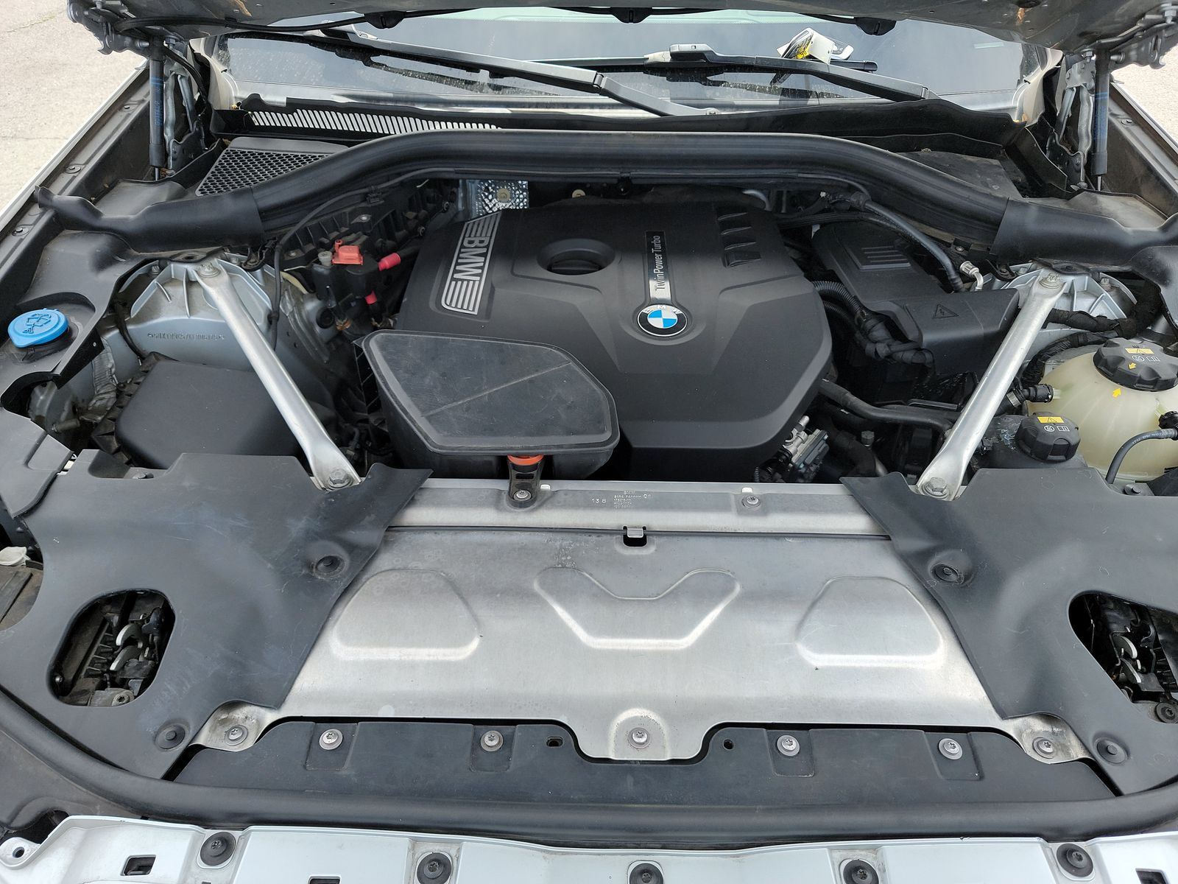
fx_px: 817
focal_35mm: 24
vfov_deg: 56.8
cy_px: 442
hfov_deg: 71.6
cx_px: 589
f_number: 1.8
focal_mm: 6.7
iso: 50
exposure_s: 1/241
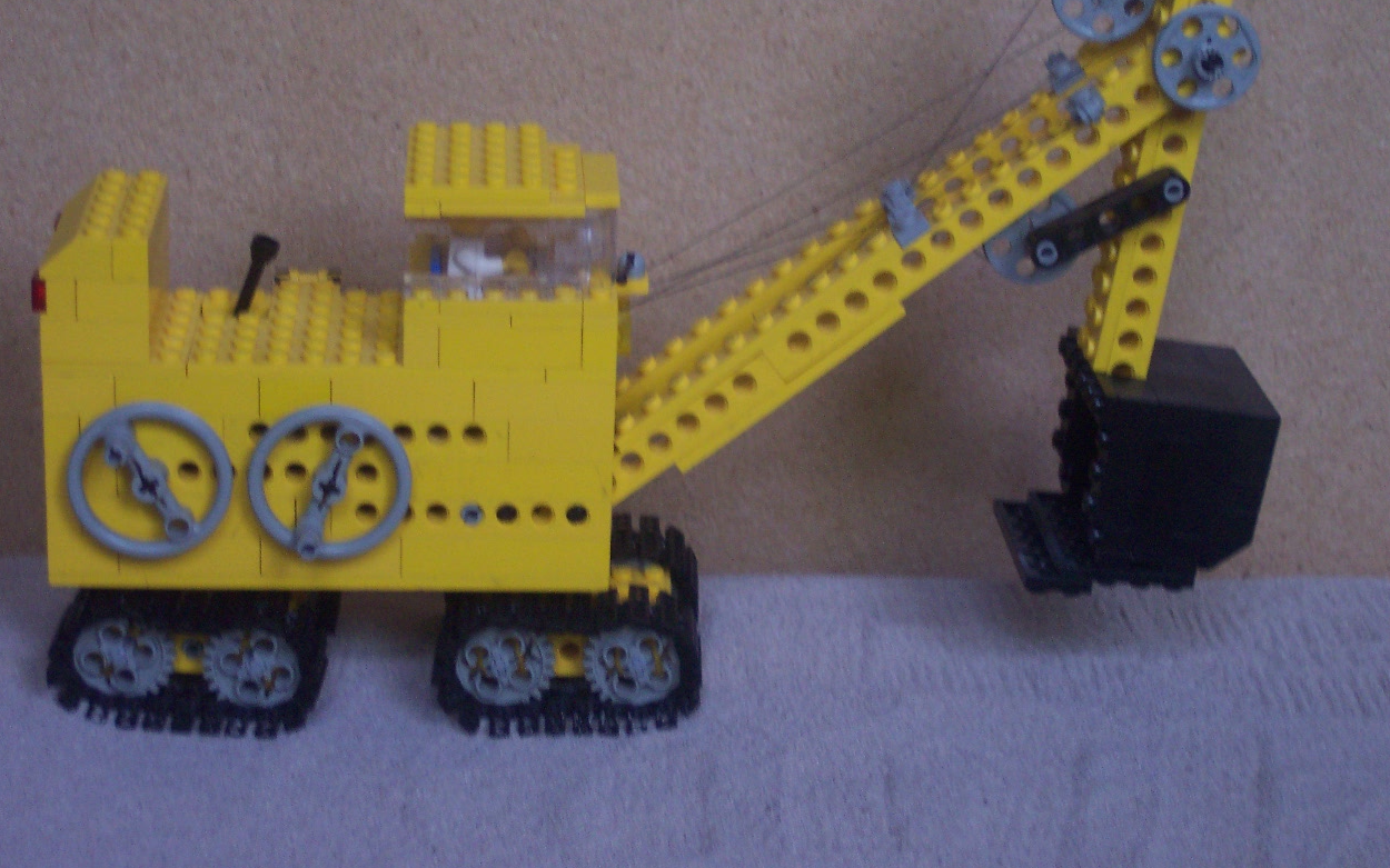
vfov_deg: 15.7
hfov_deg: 24.9
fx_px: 3144
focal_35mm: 83
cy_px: 345
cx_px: 705
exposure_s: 1/45
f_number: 3.8
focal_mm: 16
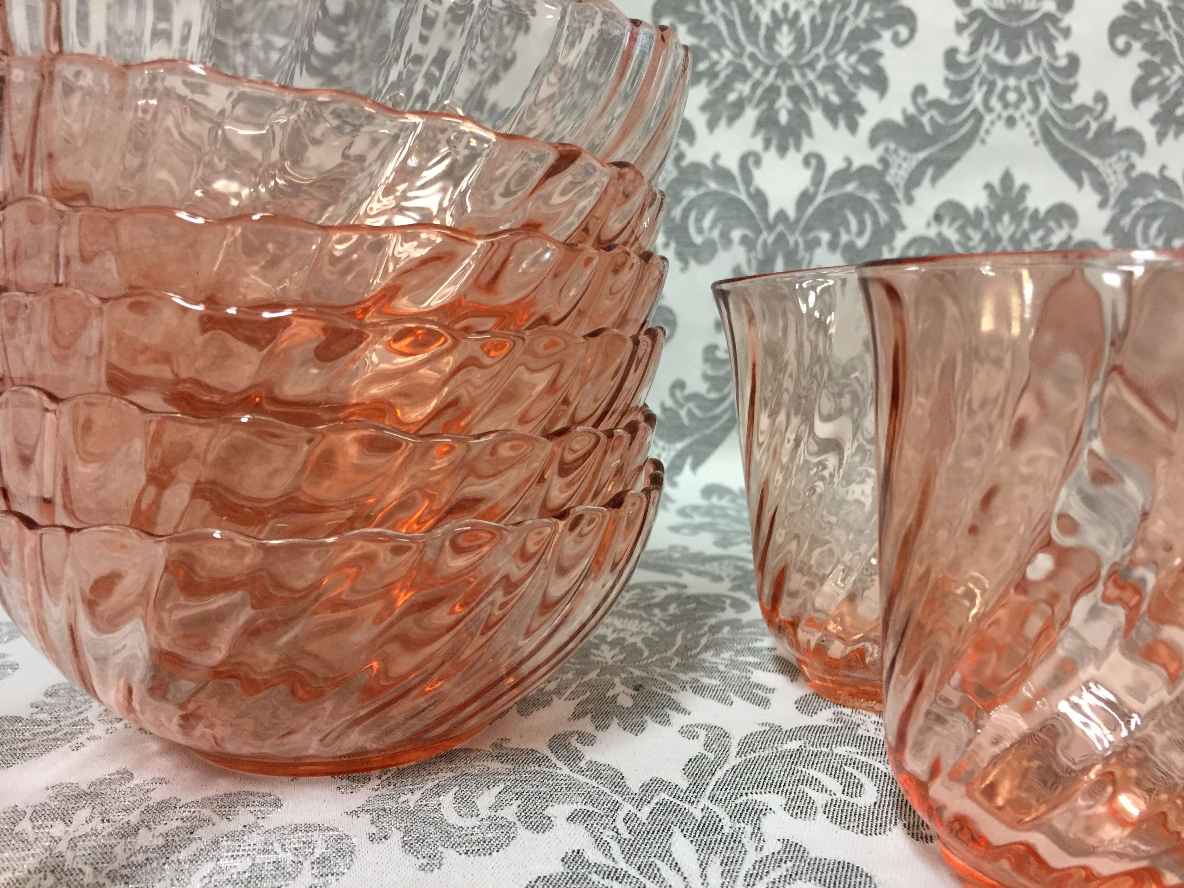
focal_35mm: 29
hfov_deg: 61.7
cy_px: 444
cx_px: 592
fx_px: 992
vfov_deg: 48.2
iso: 125
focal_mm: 4.15
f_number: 2.2
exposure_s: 1/33
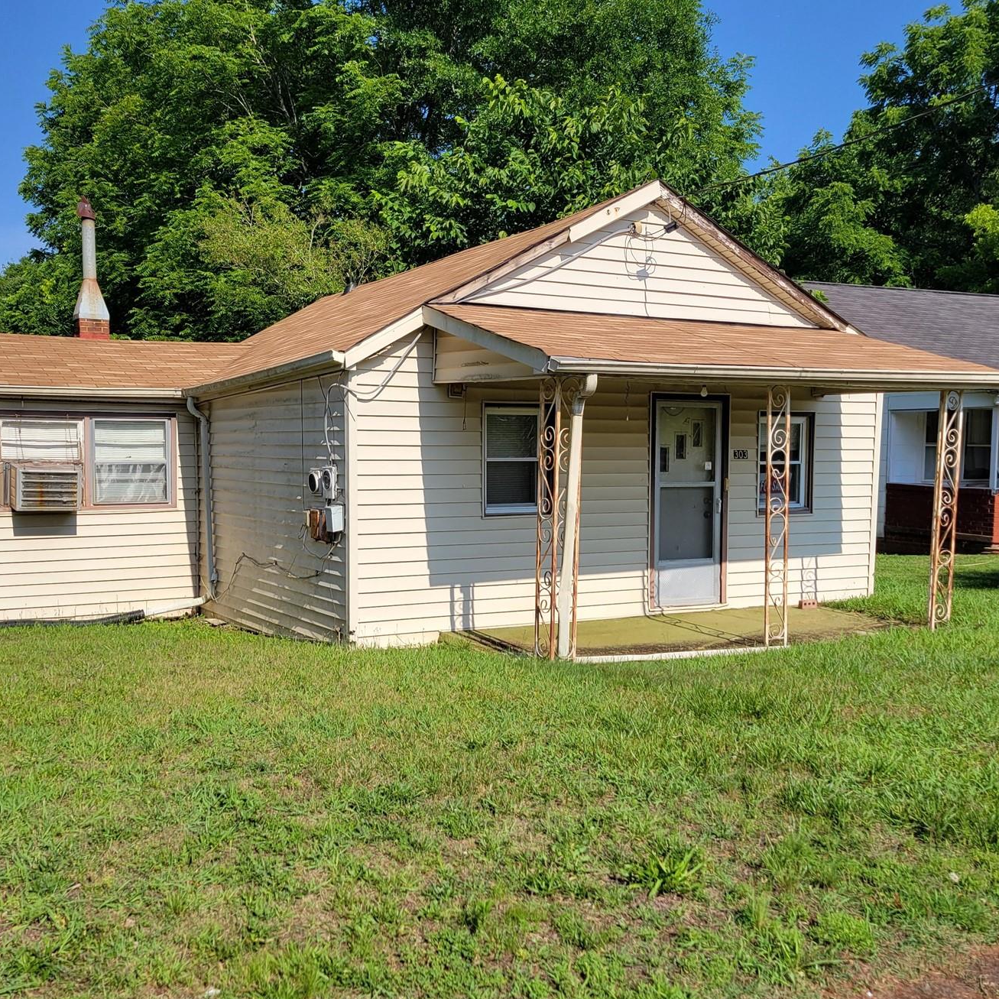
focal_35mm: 36
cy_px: 550
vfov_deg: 46.0
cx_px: 425
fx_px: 1175
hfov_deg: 45.9
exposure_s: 1/2463
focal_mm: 5.4
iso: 40
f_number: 1.8
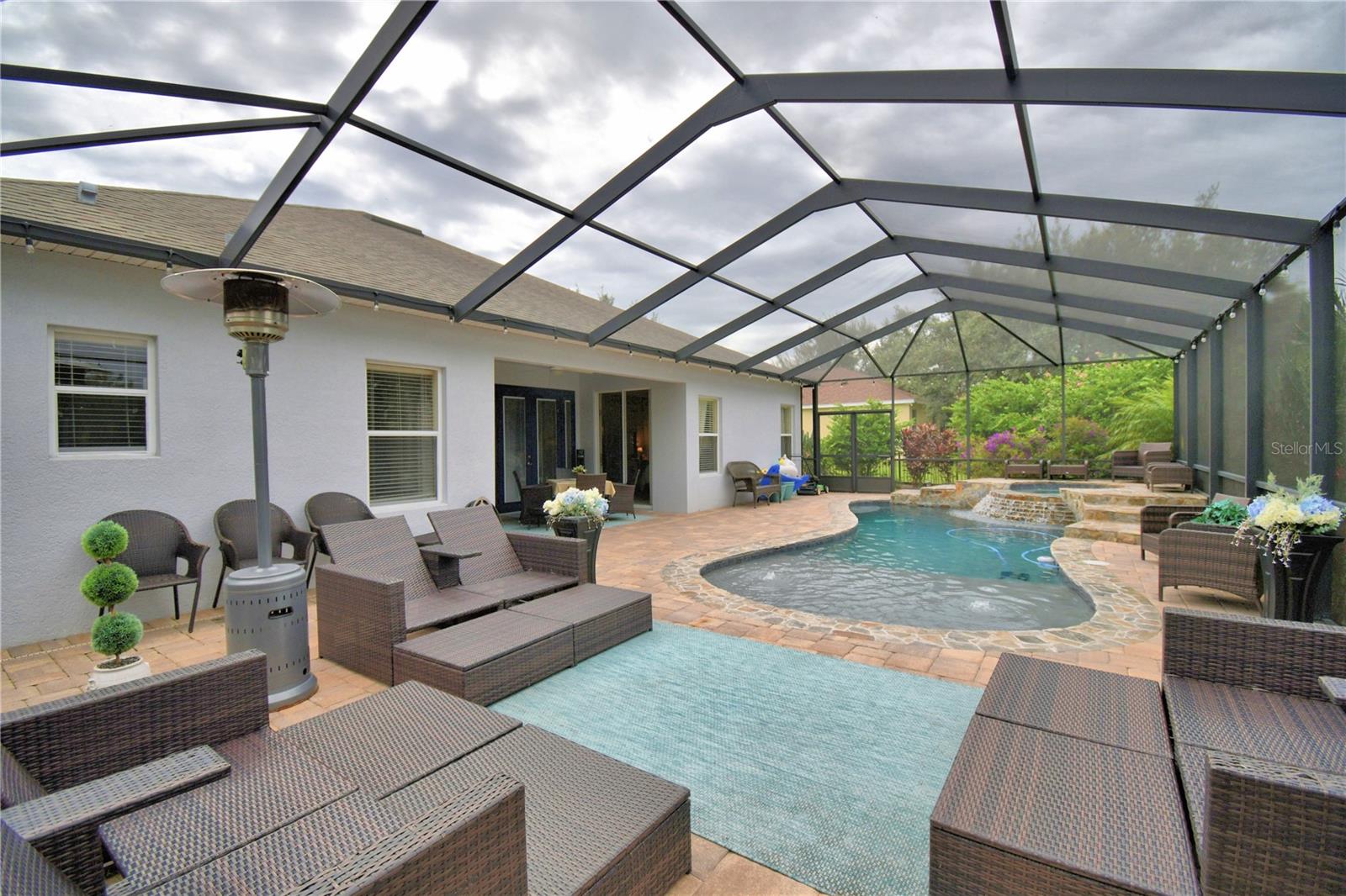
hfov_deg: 100.4
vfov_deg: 77.3
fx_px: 561
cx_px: 673
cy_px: 448
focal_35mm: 15
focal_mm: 10
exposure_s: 1/640
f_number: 4.5
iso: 100
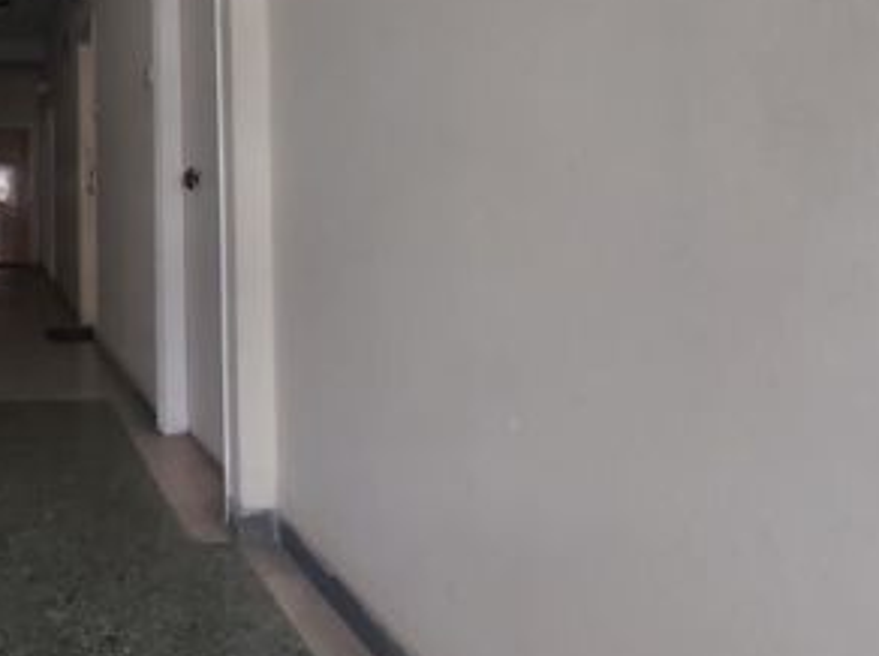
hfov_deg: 51.7
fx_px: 735
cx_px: 35
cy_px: 172
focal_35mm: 29
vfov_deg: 46.5
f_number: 2.2
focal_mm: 1.42
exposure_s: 1/50
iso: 101
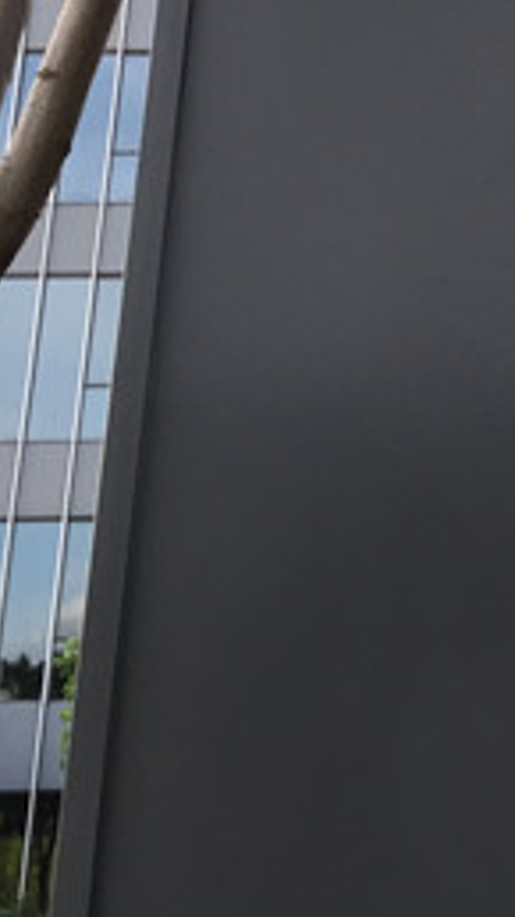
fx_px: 2381
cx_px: 831
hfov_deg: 11.7
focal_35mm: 98
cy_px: -331
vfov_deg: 19.7
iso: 32
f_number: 2.2
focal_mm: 4.15
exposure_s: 1/117
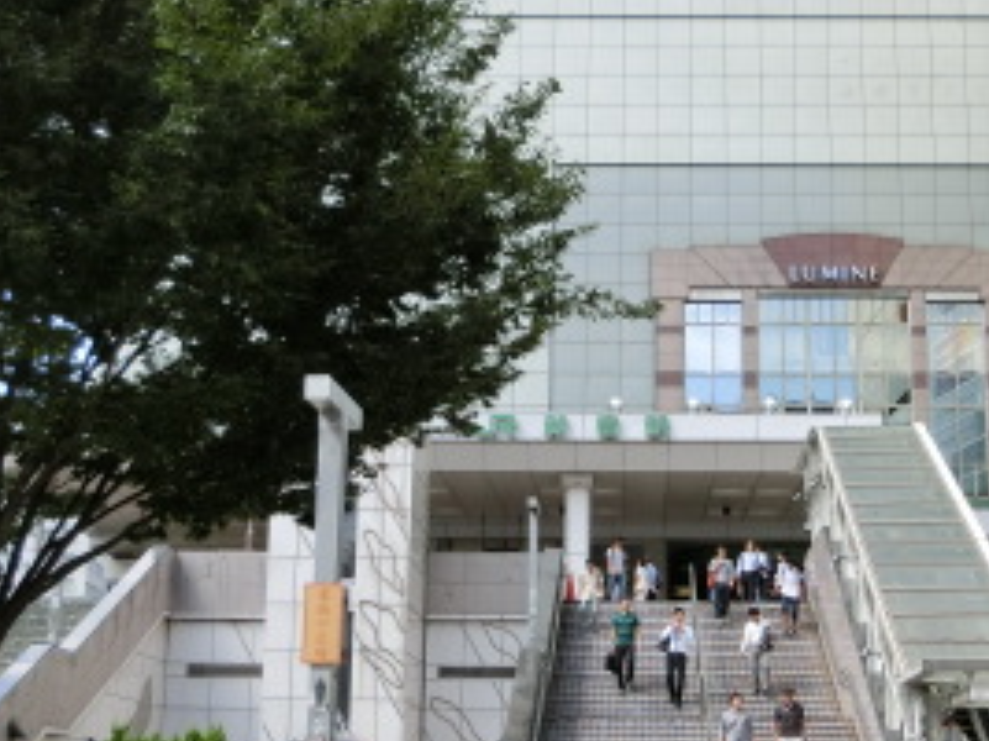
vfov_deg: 24.3
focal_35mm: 60
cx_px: 611
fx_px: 1713
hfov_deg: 32.1
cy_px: 463
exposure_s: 1/400
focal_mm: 4.5
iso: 80
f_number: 3.5
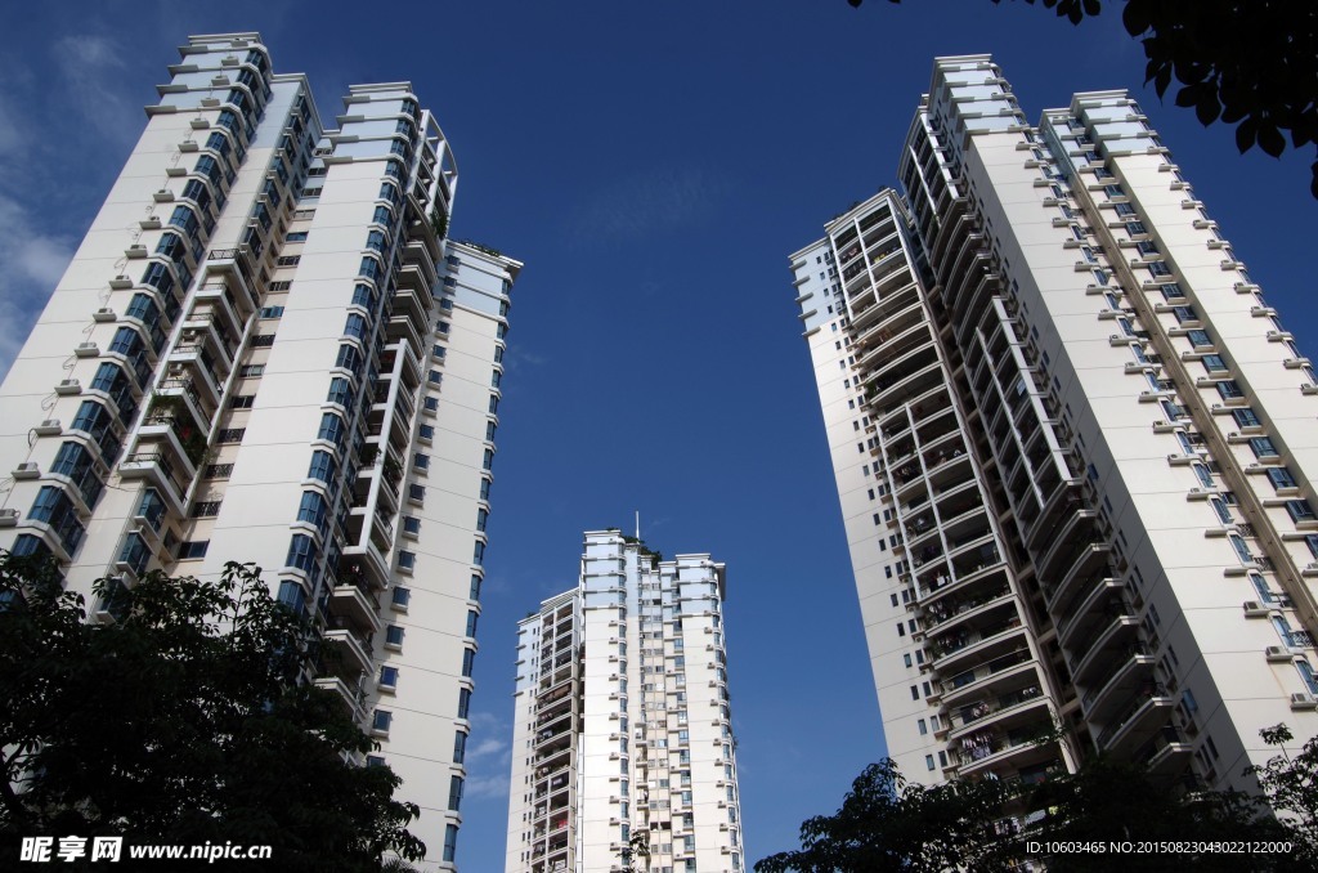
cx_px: 659
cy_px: 436
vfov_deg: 47.7
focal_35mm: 27
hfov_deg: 67.5
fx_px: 986
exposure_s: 1/125
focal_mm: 18
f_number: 13
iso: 100
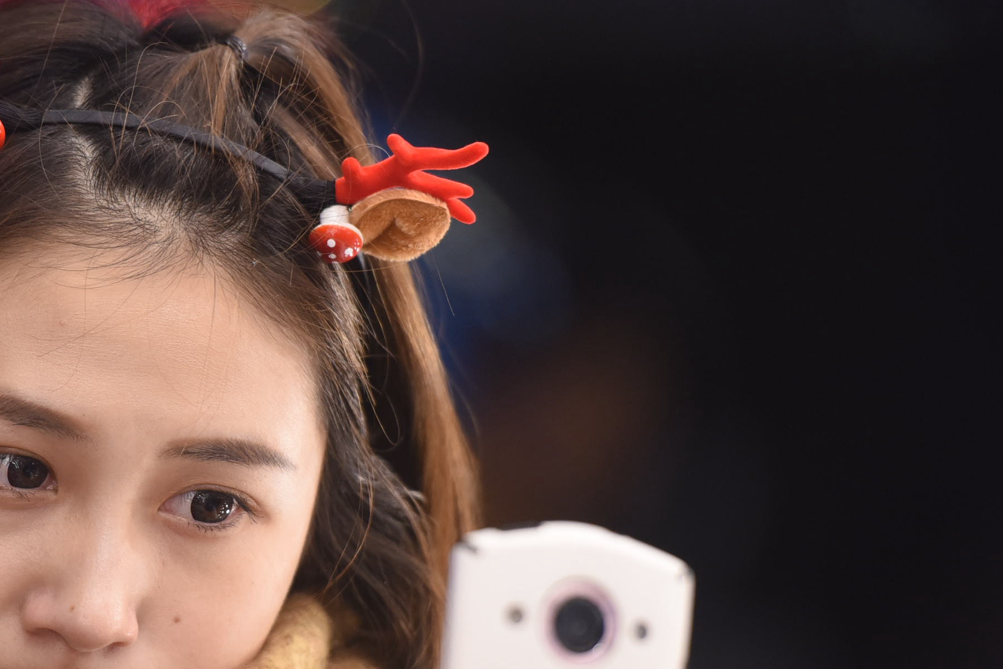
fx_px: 11343
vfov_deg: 3.4
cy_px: 504
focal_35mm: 407
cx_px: 197
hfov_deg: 5.1
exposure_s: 1/200
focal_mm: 200
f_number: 3.2
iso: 1600
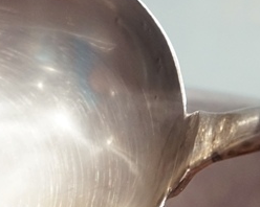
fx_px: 1446
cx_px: -22
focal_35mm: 188
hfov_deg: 10.2
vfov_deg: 8.2
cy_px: 221
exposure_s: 1/80
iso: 2000
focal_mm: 62
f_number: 5.6
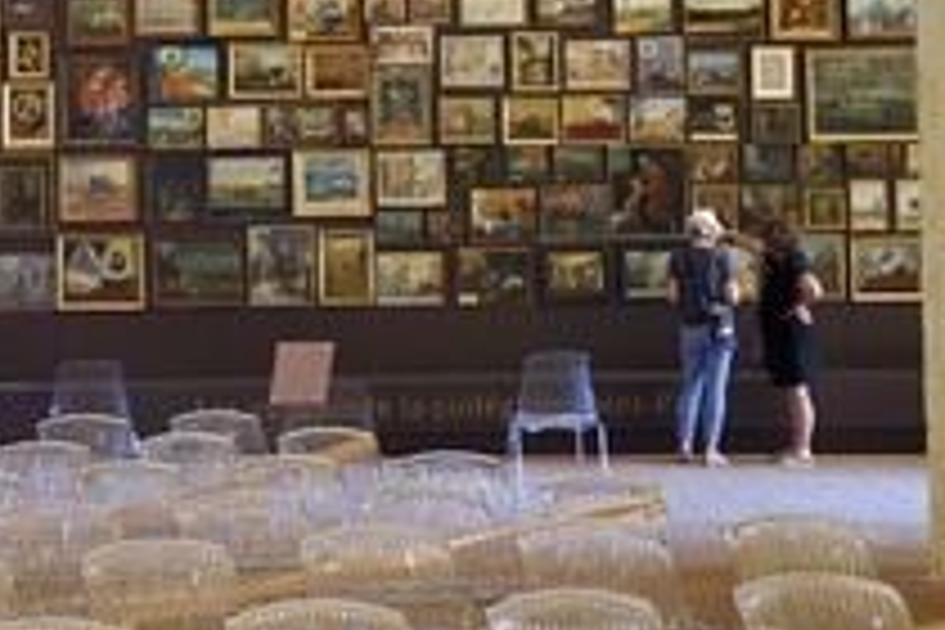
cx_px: 173
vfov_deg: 13.0
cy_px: 18
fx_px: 2730
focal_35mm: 104
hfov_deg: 19.4
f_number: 6.3
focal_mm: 52
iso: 1600
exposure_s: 1/30
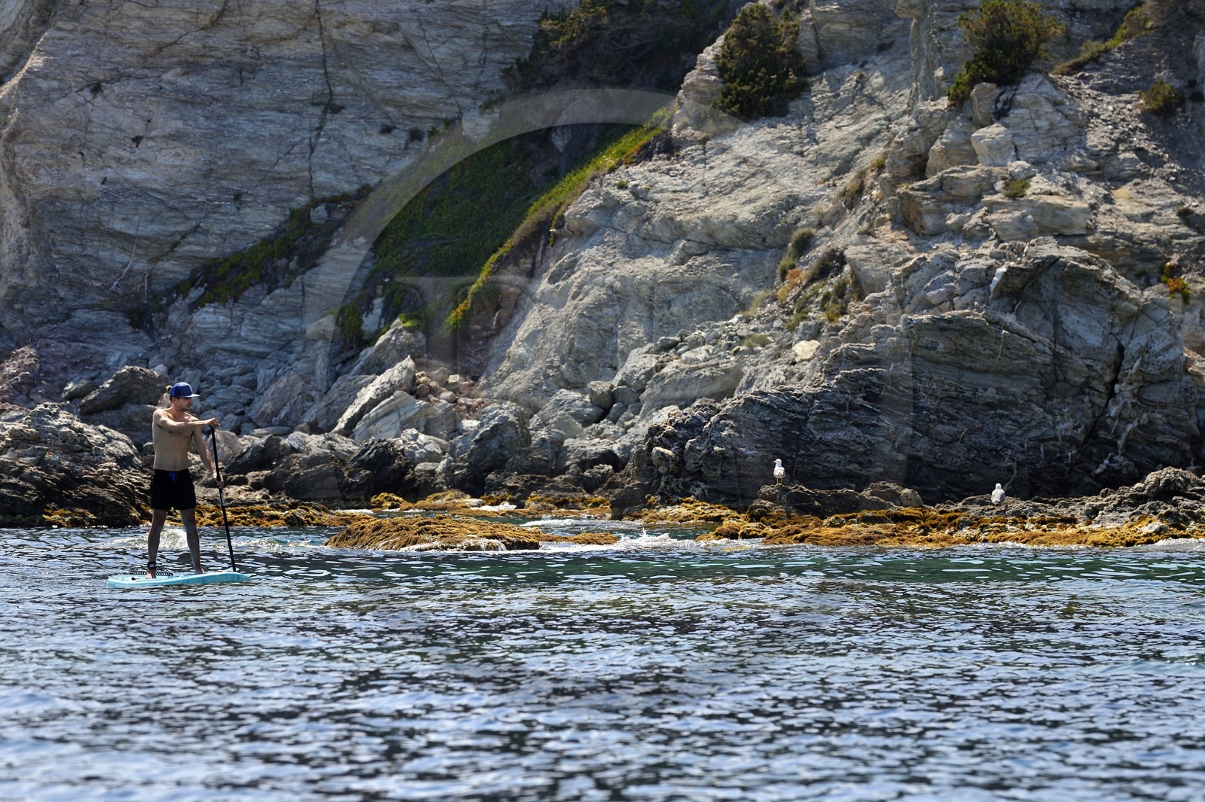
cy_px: 401
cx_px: 602
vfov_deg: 8.1
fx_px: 5687
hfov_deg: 12.1
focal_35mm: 170
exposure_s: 1/640
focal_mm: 170
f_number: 6.3
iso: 200
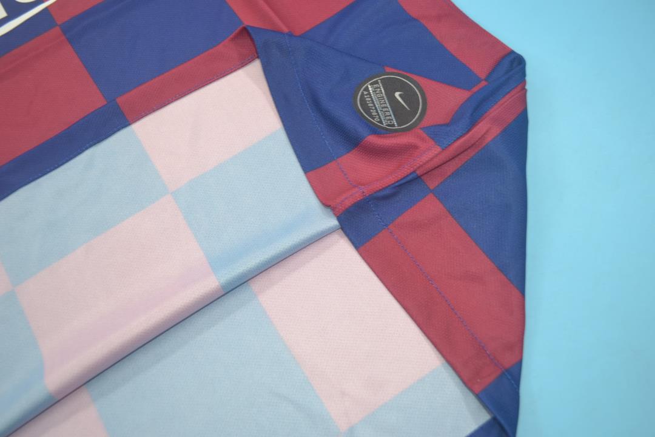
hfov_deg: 57.2
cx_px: 328
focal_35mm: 33
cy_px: 218
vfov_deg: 40.0
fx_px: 600
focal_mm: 22
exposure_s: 1/60
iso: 200
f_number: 3.8
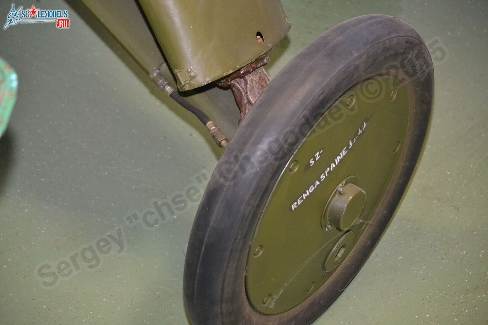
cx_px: 244
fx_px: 2074
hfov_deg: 13.4
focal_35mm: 153
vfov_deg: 9.0
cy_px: 162
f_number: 4.8
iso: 3200
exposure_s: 1/60
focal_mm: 102
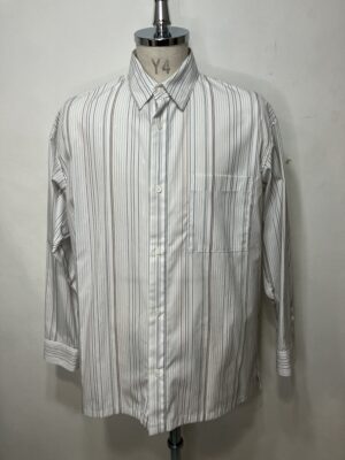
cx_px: 172
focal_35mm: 28
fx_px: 372
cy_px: 230
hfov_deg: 49.7
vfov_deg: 63.4
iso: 64
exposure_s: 1/100
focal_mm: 3.99
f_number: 1.8
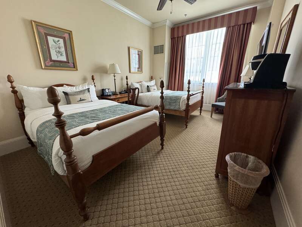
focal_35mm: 14
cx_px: 151
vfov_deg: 85.7
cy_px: 114
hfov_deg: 102.1
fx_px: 122
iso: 320
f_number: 2.2
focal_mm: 2.22
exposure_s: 1/63
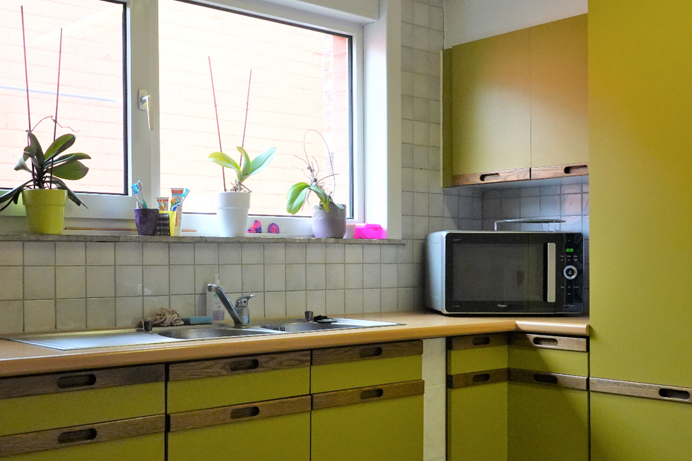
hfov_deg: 42.7
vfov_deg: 29.2
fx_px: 884
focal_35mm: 46
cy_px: 258
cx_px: 299
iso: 1000
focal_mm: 12.51
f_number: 4
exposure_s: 1/40
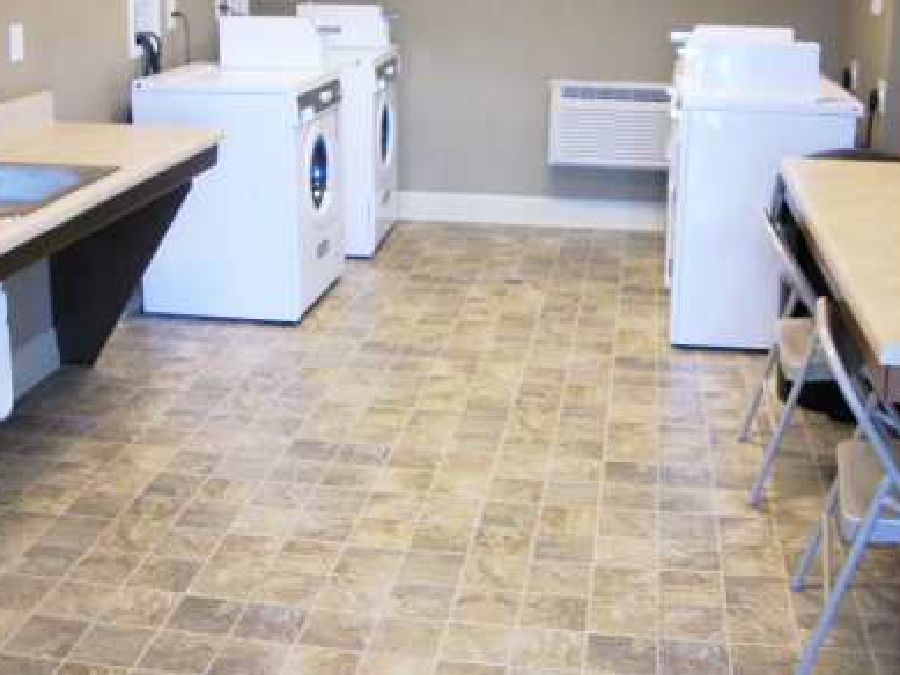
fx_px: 1170
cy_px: 249
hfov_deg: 42.1
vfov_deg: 32.0
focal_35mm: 45
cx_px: 472
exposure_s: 1/30
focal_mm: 6.3
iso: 141
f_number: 3.1
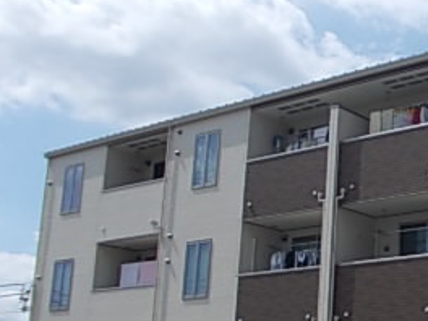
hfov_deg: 25.9
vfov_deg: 21.4
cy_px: 238
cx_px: 498
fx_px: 841
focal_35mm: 68
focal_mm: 4
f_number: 5.4
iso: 80
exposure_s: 1/500
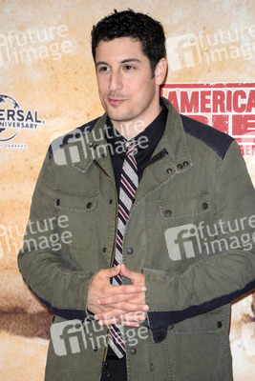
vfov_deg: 6.9
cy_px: 190
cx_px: 128
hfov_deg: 4.6
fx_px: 3184
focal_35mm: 300
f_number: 5.6
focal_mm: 300
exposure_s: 1/250
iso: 1250
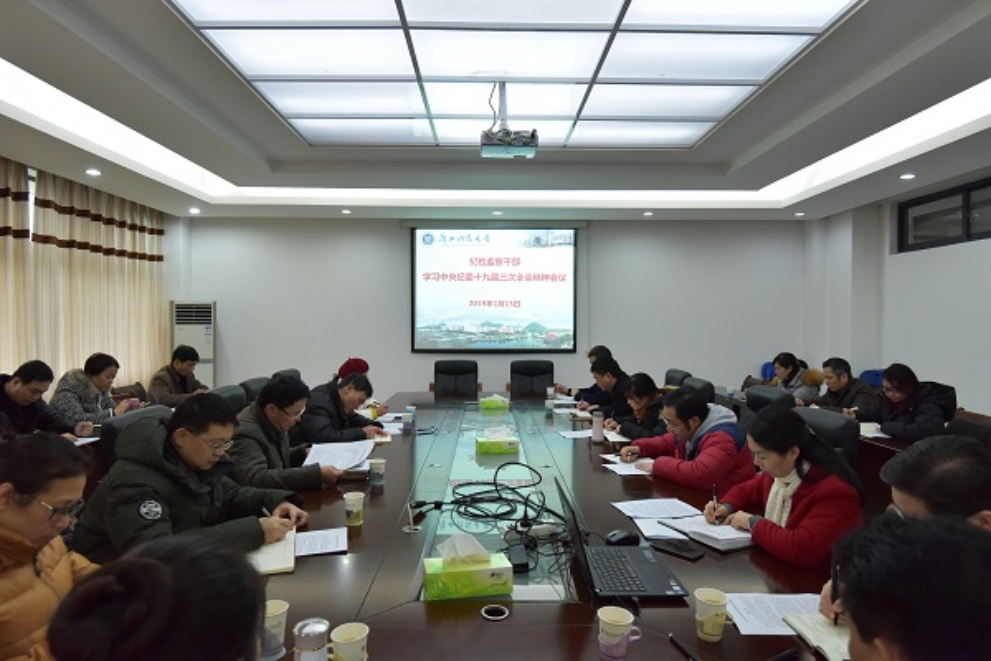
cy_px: 330
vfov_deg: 57.2
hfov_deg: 78.6
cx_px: 496
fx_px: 606
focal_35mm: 22
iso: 3200
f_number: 5
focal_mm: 22
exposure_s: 1/250
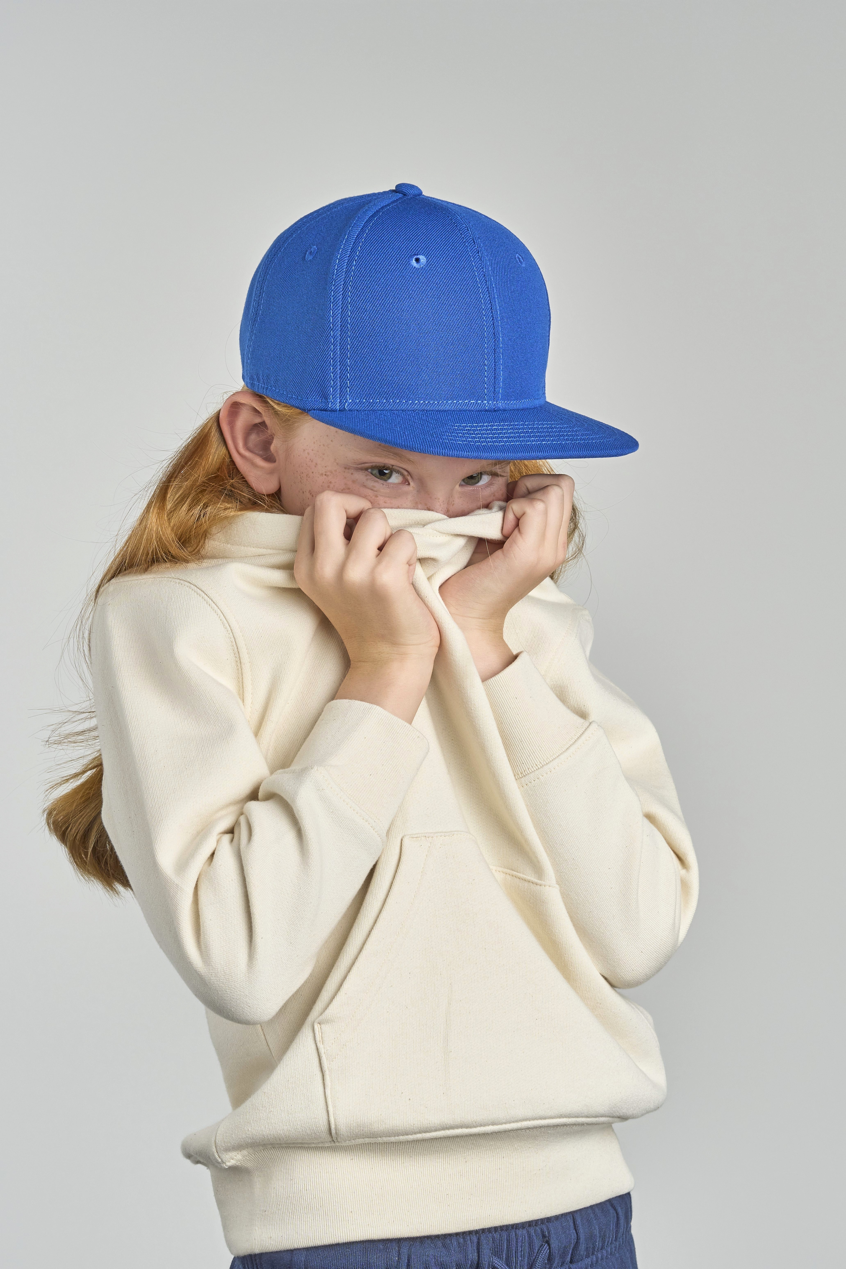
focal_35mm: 75
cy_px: 634
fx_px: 2644
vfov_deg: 27.0
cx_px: 423
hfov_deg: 18.2
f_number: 9
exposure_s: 1/160
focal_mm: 50
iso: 320
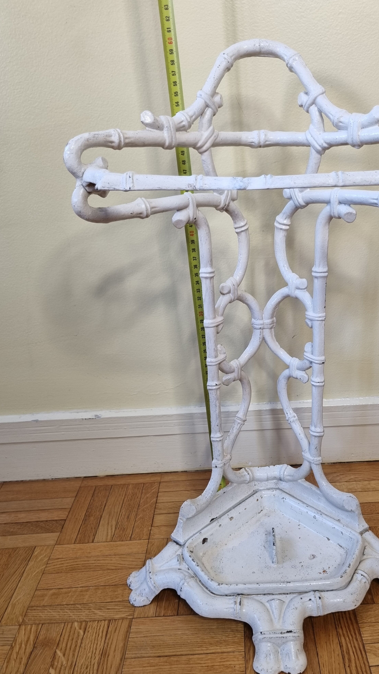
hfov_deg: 39.7
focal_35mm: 29
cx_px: 251
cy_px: 338
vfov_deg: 66.1
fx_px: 518
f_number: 1.8
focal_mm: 5.4
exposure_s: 1/100
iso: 125
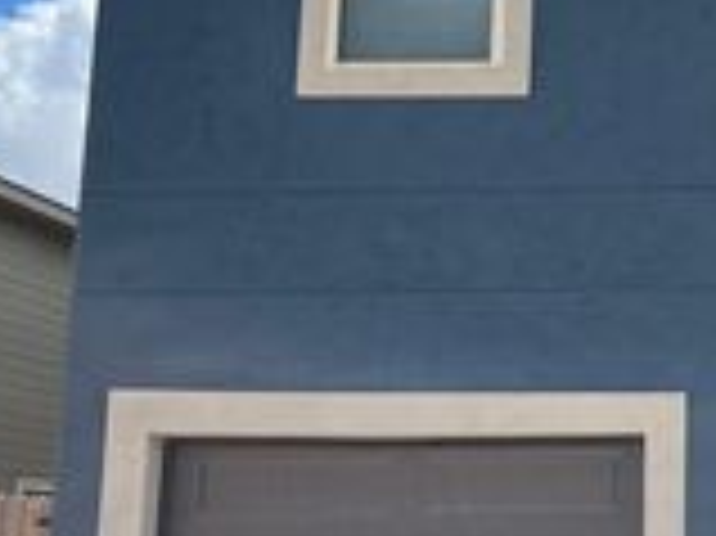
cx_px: 847
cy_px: 263
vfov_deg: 18.0
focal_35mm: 82
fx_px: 1695
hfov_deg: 22.1
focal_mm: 5.1
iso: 50
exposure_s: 1/2632
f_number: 1.6
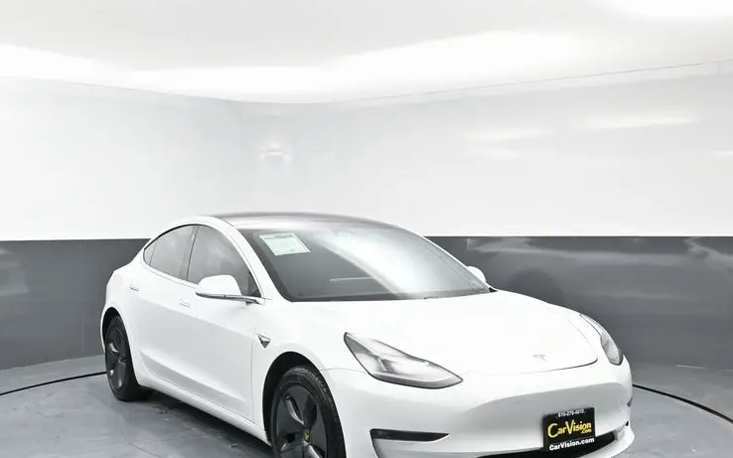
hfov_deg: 47.8
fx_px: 826
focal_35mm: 41
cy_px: 290
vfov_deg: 30.8
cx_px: 333
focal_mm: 19.5
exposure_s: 1/125
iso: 800
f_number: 8
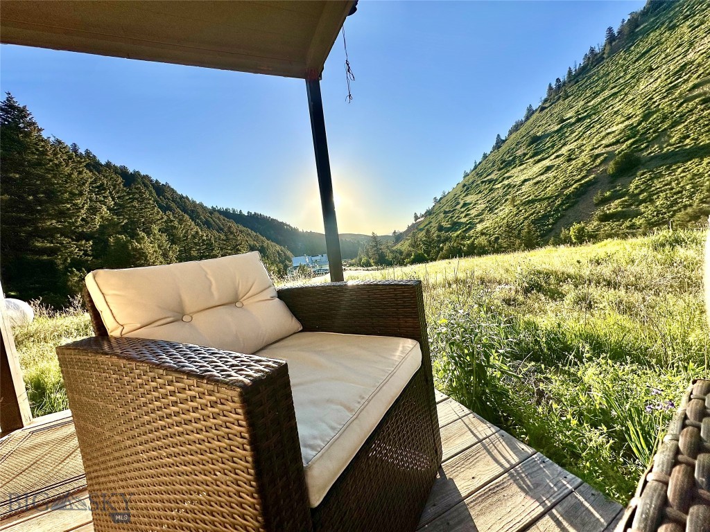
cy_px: 266
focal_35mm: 14
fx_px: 287
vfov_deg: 85.7
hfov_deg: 102.1
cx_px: 355
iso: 50
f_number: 2.2
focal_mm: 2.22
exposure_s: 1/2959
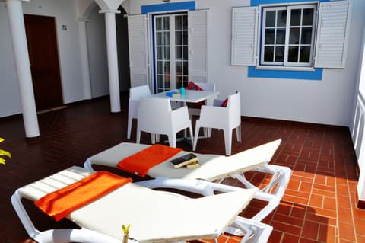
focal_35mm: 48
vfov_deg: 28.0
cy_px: 122
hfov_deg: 41.2
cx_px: 182
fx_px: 486
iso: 250
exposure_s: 1/50
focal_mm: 32
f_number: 22
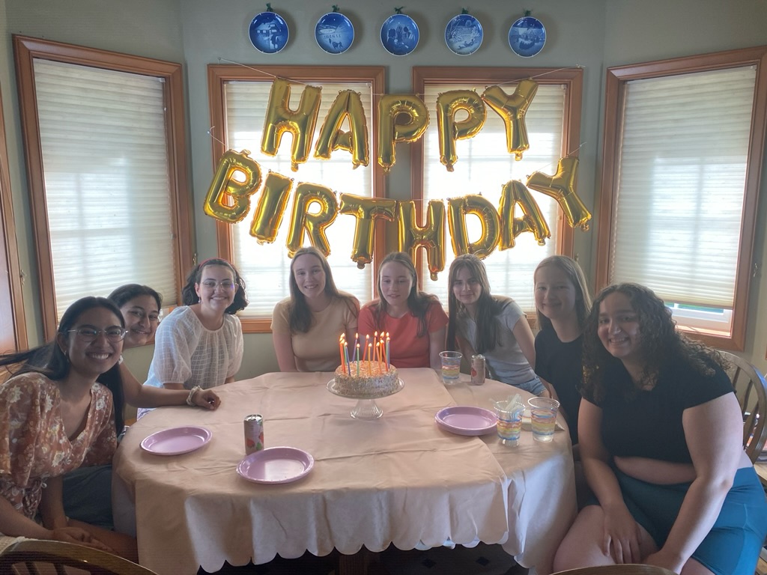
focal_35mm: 26
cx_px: 384
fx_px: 576
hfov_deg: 67.3
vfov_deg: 53.1
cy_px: 288
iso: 40
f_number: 1.8
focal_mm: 4.25
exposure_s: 1/122
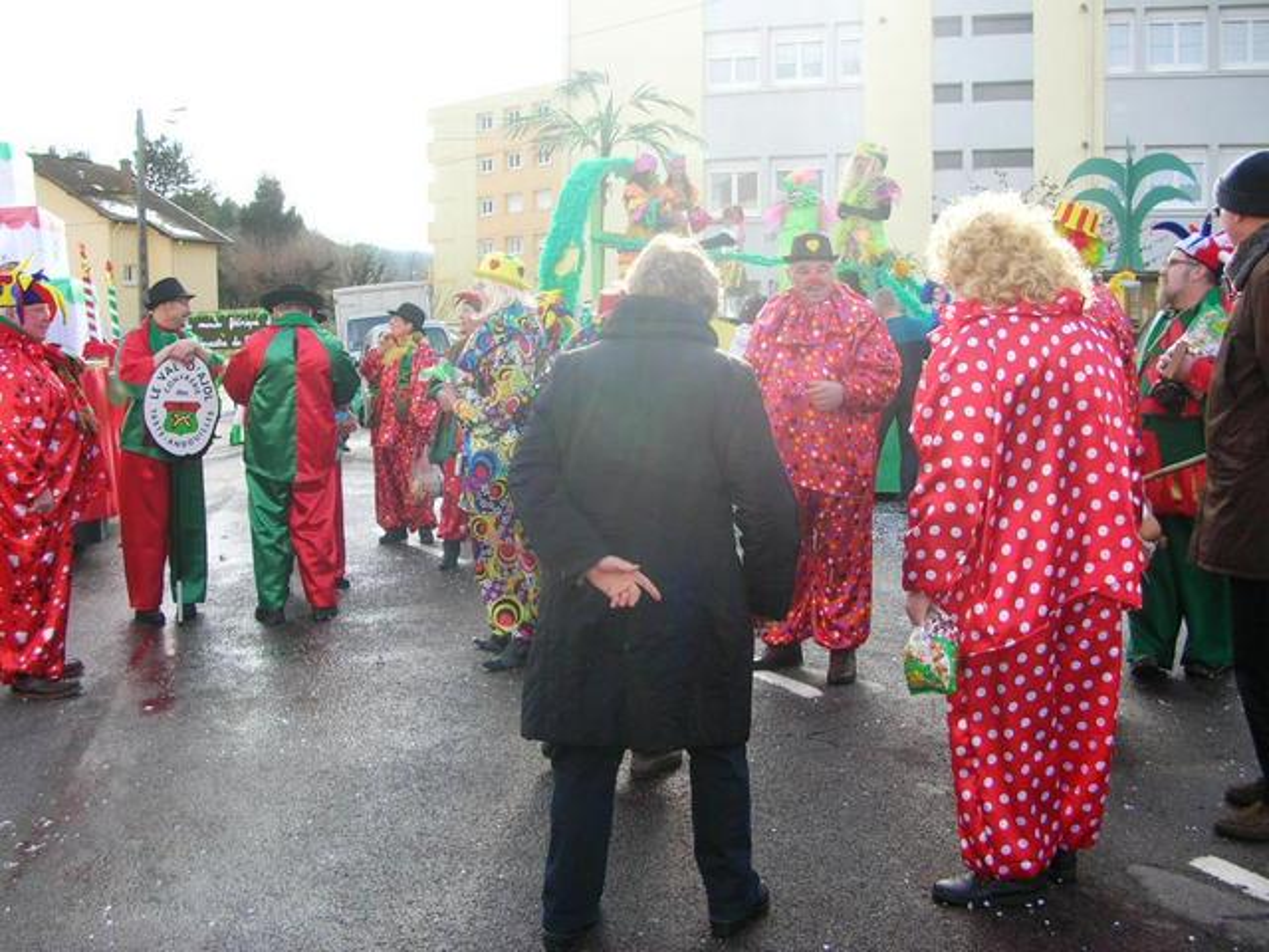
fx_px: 1283
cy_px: 476
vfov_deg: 40.7
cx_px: 634
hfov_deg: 52.6
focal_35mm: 35
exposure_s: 1/280
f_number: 2.8
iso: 50
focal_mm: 5.8
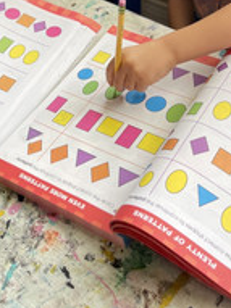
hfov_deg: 21.6
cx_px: 132
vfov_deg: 25.1
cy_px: -81
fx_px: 606
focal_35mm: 68
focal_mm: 5.1
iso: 125
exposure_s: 1/60
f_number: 1.6
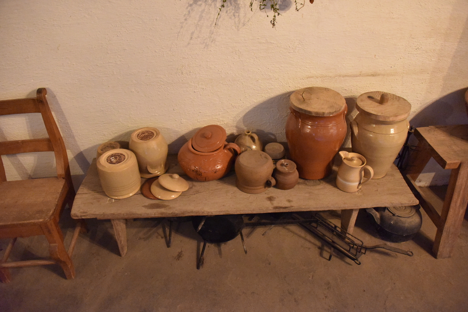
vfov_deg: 46.4
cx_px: 234
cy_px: 156
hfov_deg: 65.5
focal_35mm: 28
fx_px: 364
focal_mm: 28
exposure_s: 1/60
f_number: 3.5
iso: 10000
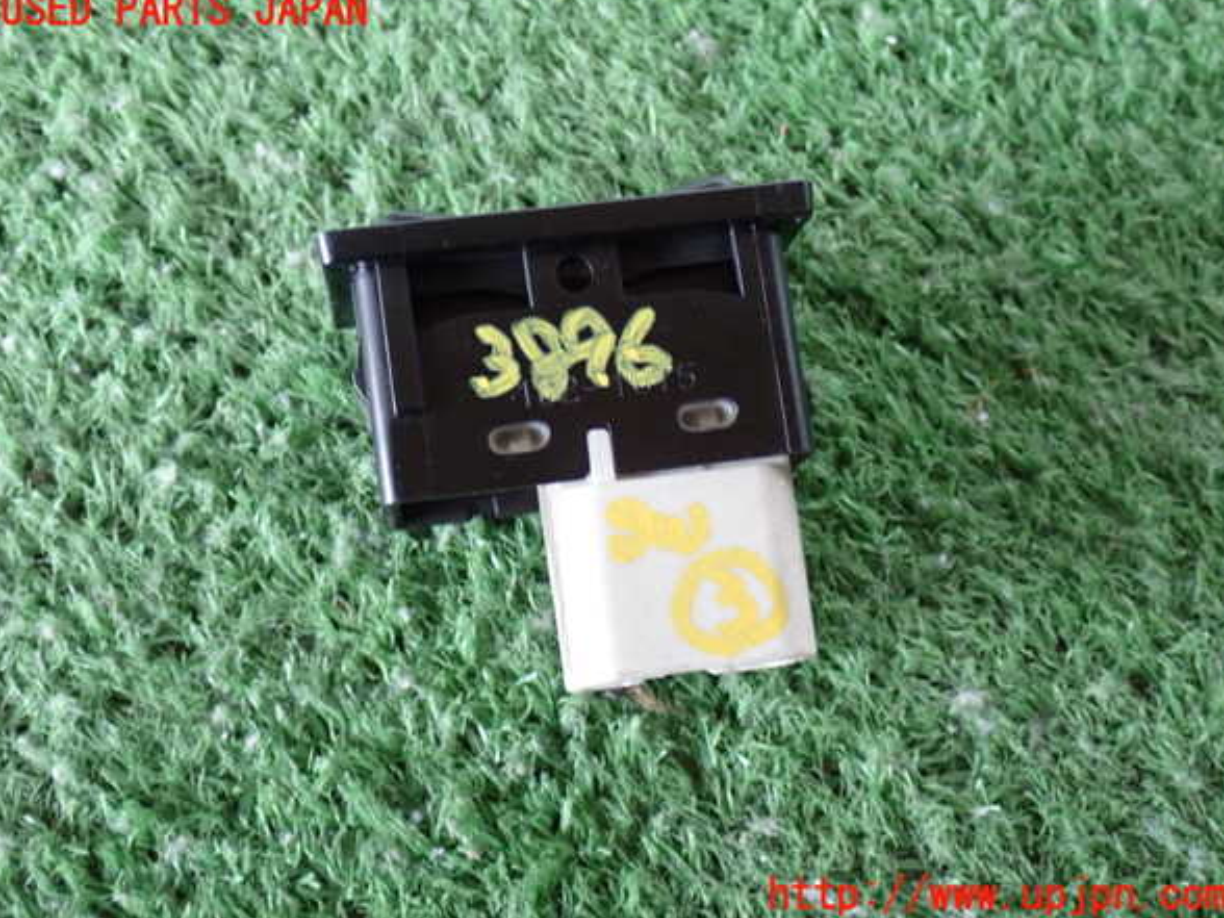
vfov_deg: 28.6
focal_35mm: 51
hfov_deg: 37.5
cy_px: 454
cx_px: 614
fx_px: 1803
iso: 800
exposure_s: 1/20
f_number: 3.2
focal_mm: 9.01
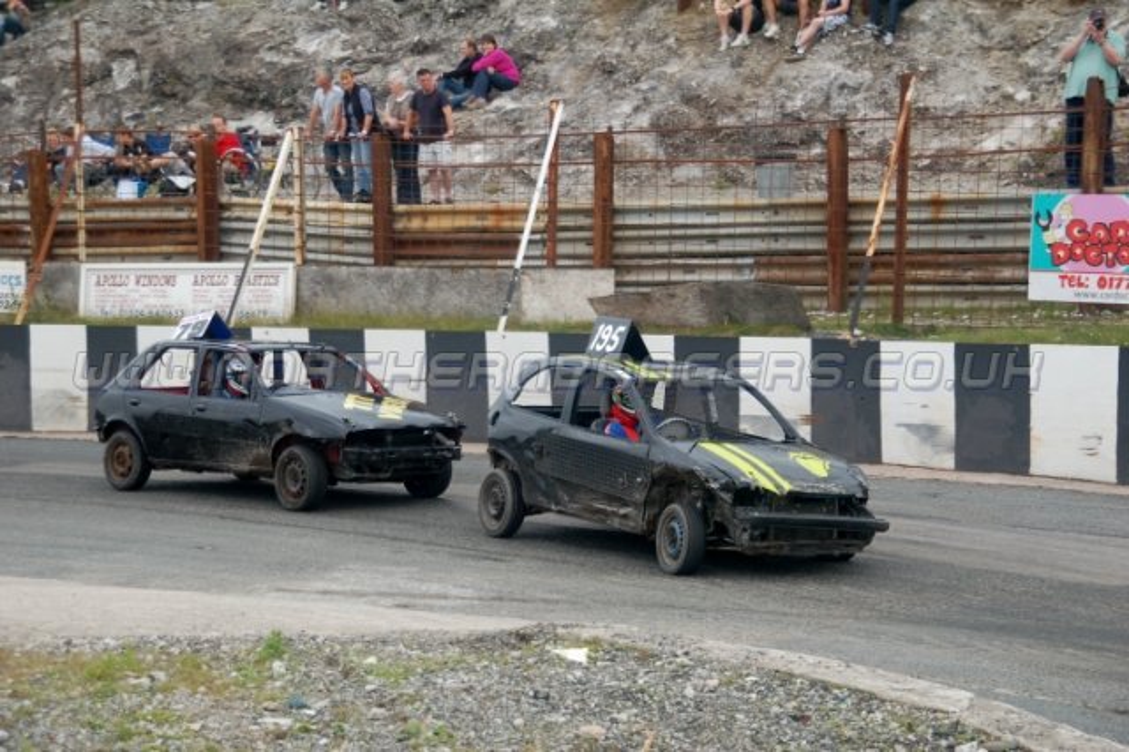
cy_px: 376
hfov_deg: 24.6
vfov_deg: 16.5
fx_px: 2586
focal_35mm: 82
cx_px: 564
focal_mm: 55
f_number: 5.3
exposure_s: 1/800
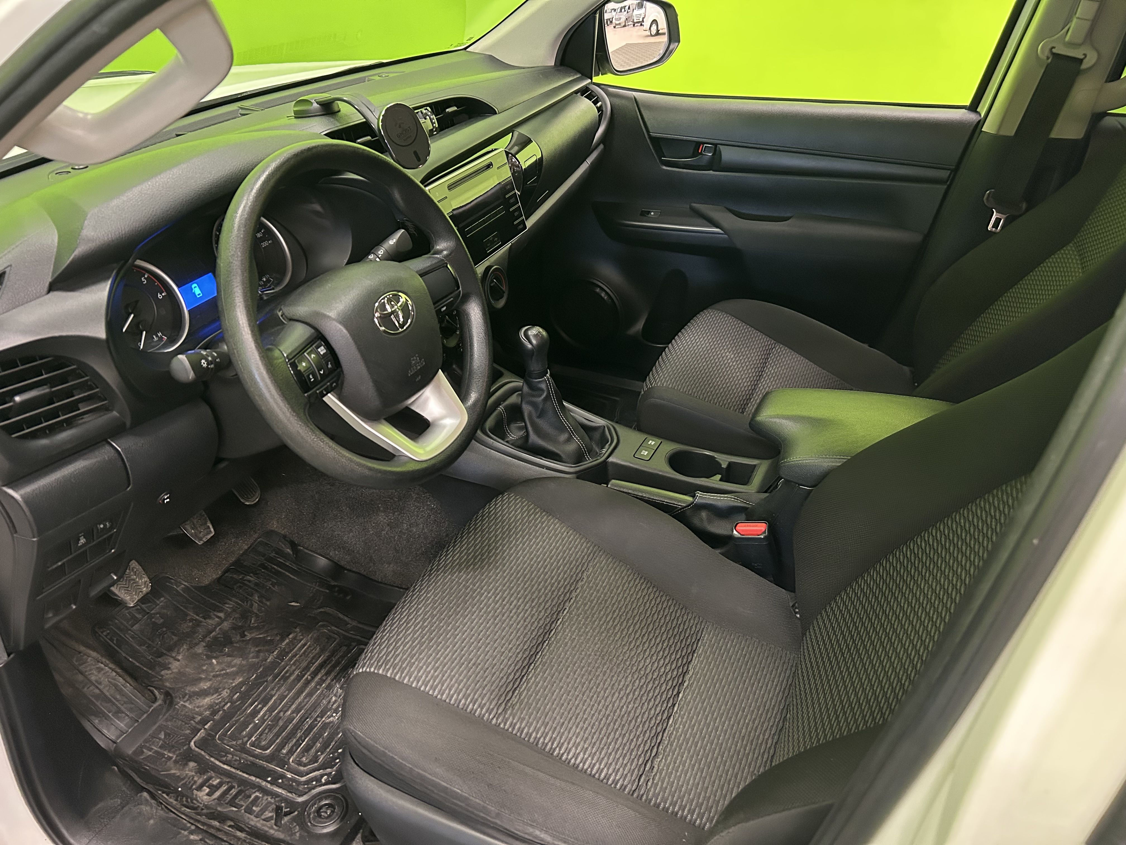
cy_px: 422
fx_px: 846
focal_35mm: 26
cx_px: 563
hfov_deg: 67.3
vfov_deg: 53.1
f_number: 1.5
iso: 400
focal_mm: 5.7
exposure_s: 1/50
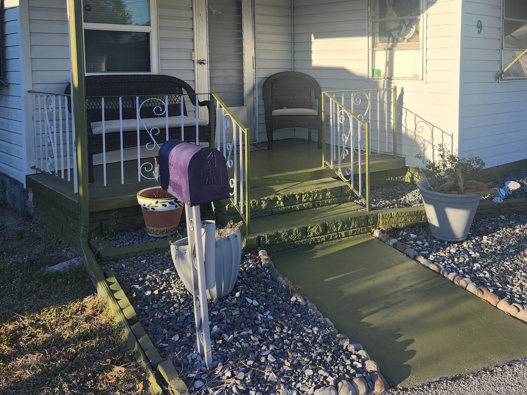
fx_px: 518
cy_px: 109
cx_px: 348
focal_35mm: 34
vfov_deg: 40.8
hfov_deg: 53.0
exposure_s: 1/825
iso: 25
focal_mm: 5.54
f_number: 1.8
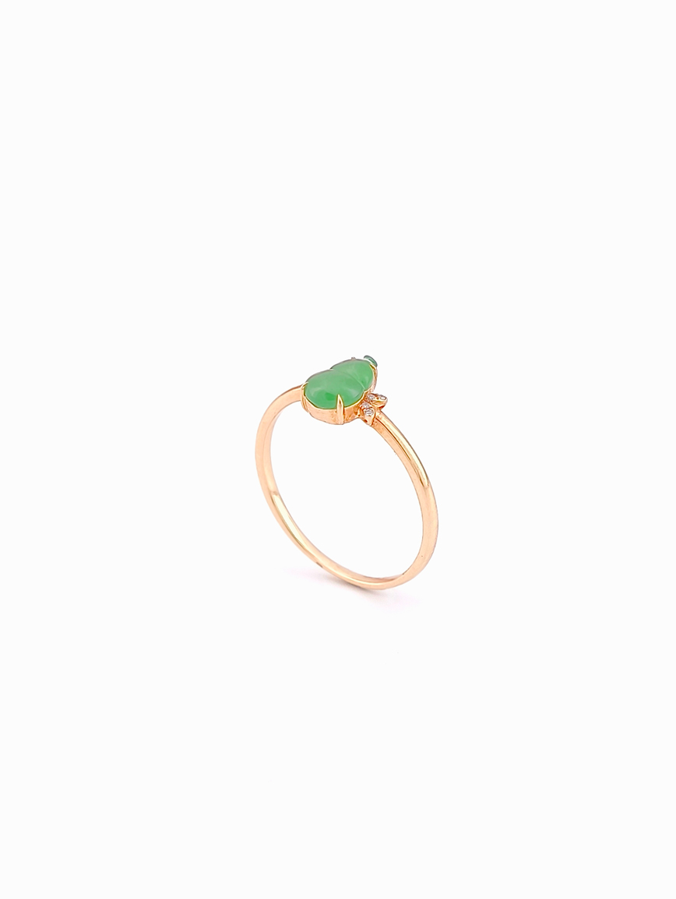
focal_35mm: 177
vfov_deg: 11.2
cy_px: 450
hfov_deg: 8.4
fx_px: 4598
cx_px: 338
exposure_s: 1/200
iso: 125
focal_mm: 22.48
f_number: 2.67
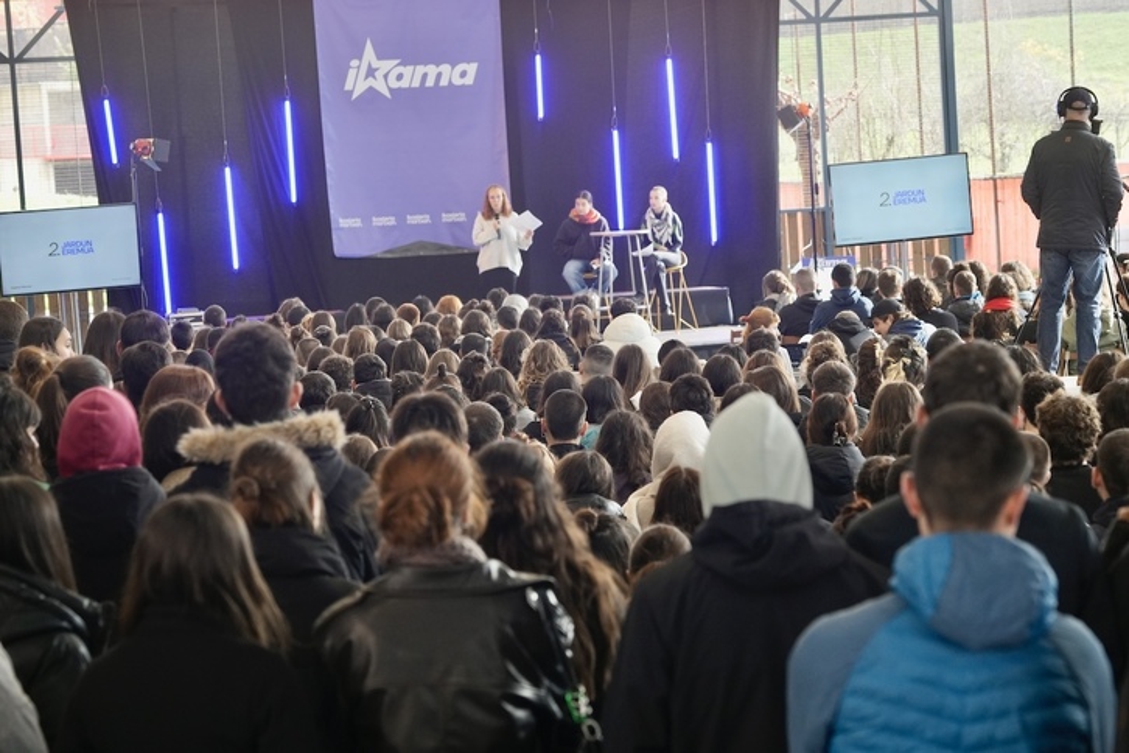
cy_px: 376
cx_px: 564
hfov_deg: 18.1
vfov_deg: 12.1
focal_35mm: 113
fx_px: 3544
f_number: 6.3
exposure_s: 1/200
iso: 1600
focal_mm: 113
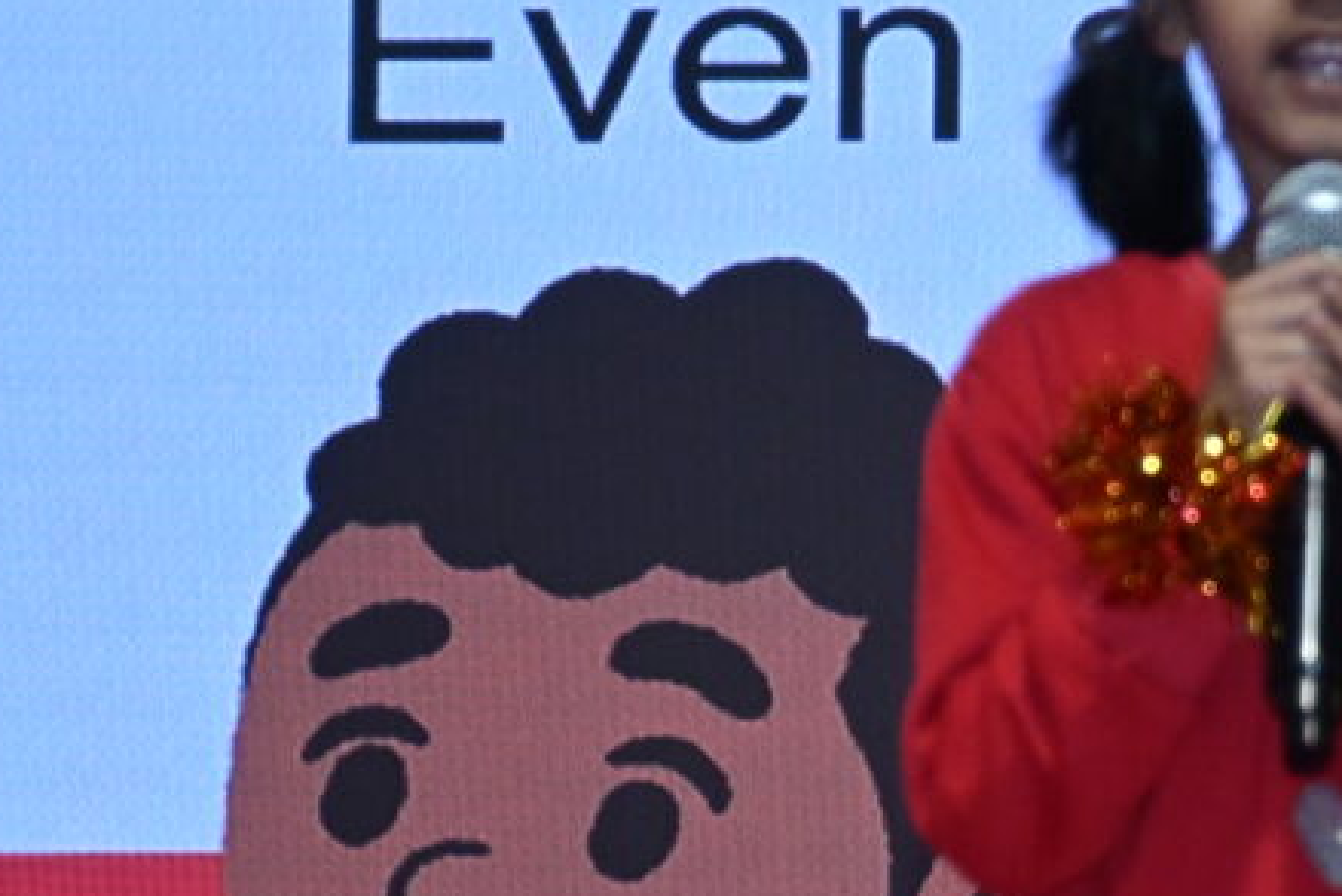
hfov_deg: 7.3
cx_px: 2253
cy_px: 420
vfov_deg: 5.0
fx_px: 10271
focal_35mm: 275
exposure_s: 1/80
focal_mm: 31.5
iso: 640
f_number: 5
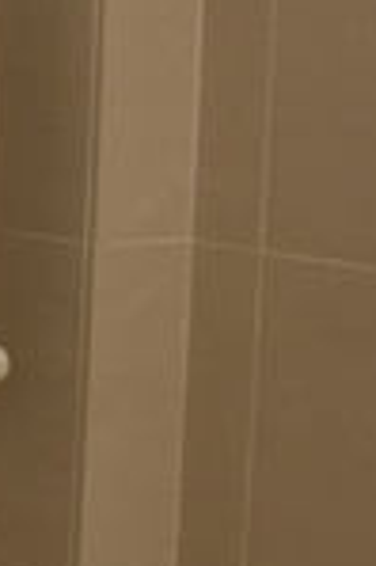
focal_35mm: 139
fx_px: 2183
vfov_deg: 14.7
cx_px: -327
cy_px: 410
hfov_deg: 9.3
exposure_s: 1/125
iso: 800
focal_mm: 18
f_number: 4
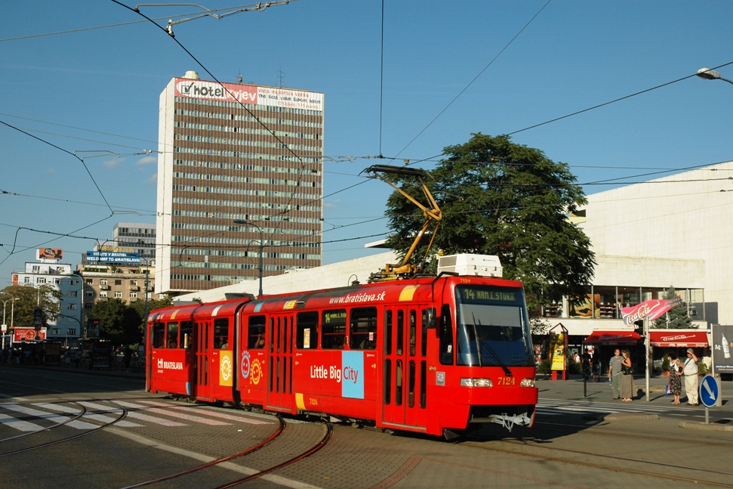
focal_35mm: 48
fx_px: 967
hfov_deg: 41.5
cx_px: 370
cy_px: 249
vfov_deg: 28.3
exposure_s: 1/1000
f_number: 7.1
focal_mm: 31
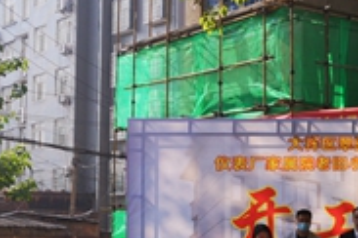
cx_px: 329
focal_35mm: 92
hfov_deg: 21.6
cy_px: 176
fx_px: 915
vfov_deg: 14.8
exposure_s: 1/1372
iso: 50
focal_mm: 3.95
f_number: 1.8
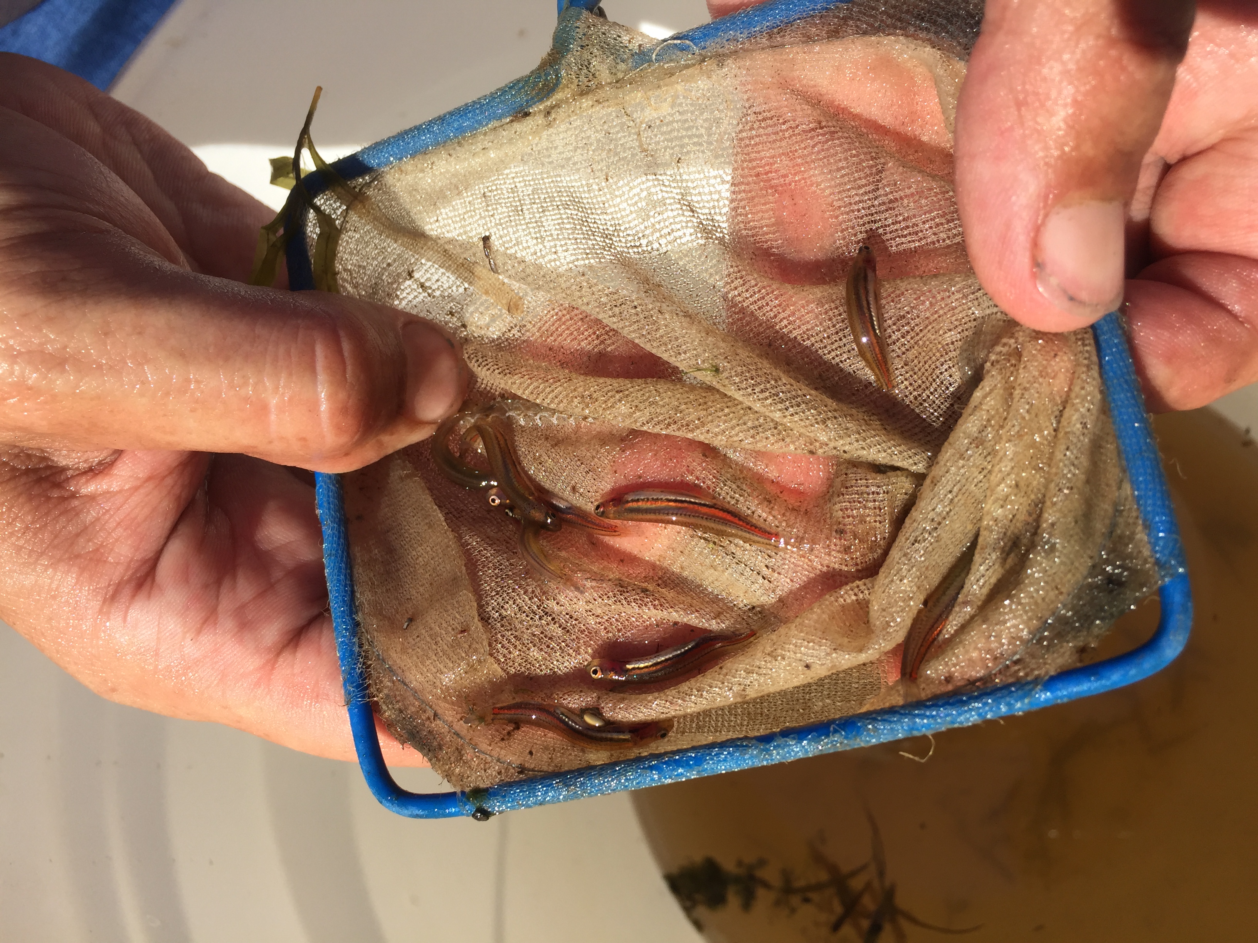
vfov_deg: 48.2
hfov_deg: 61.7
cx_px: 629
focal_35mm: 29
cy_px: 472
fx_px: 1054
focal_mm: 4.15
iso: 32
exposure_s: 1/1014
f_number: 2.2
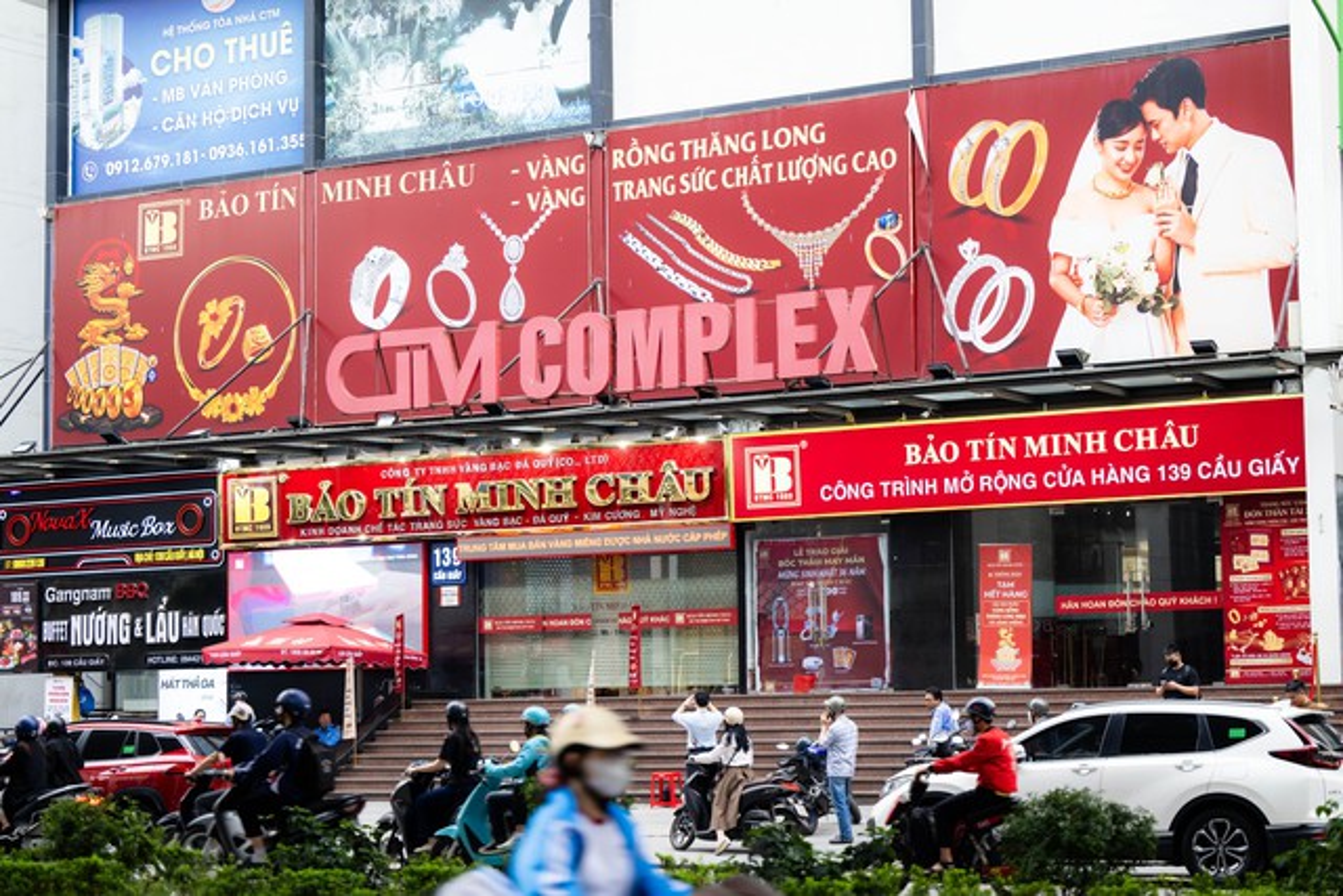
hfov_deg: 28.8
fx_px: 2612
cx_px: 672
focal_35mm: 70
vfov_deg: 19.5
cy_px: 448
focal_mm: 70
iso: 640
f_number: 2.8
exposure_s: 1/200
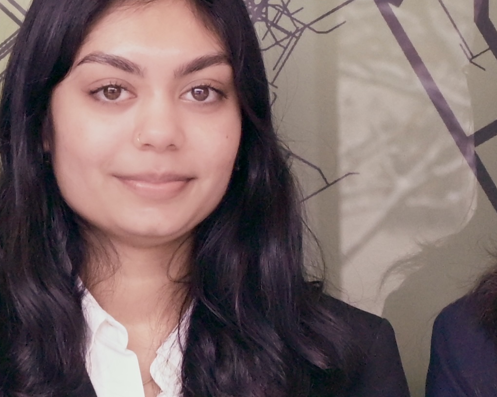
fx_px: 3912
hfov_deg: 7.3
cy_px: 37
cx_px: 110
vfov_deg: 5.8
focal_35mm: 266
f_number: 5.6
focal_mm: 48
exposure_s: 1/320
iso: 2000
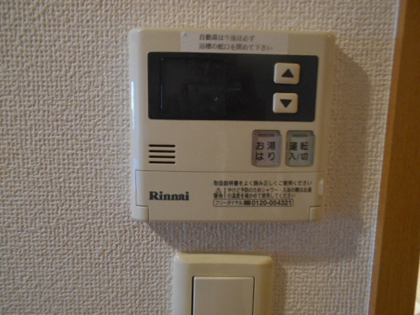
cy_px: 158
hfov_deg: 67.3
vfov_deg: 53.1
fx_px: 315
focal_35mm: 26
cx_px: 210
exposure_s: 1/20
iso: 400
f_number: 3.2
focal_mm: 4.6
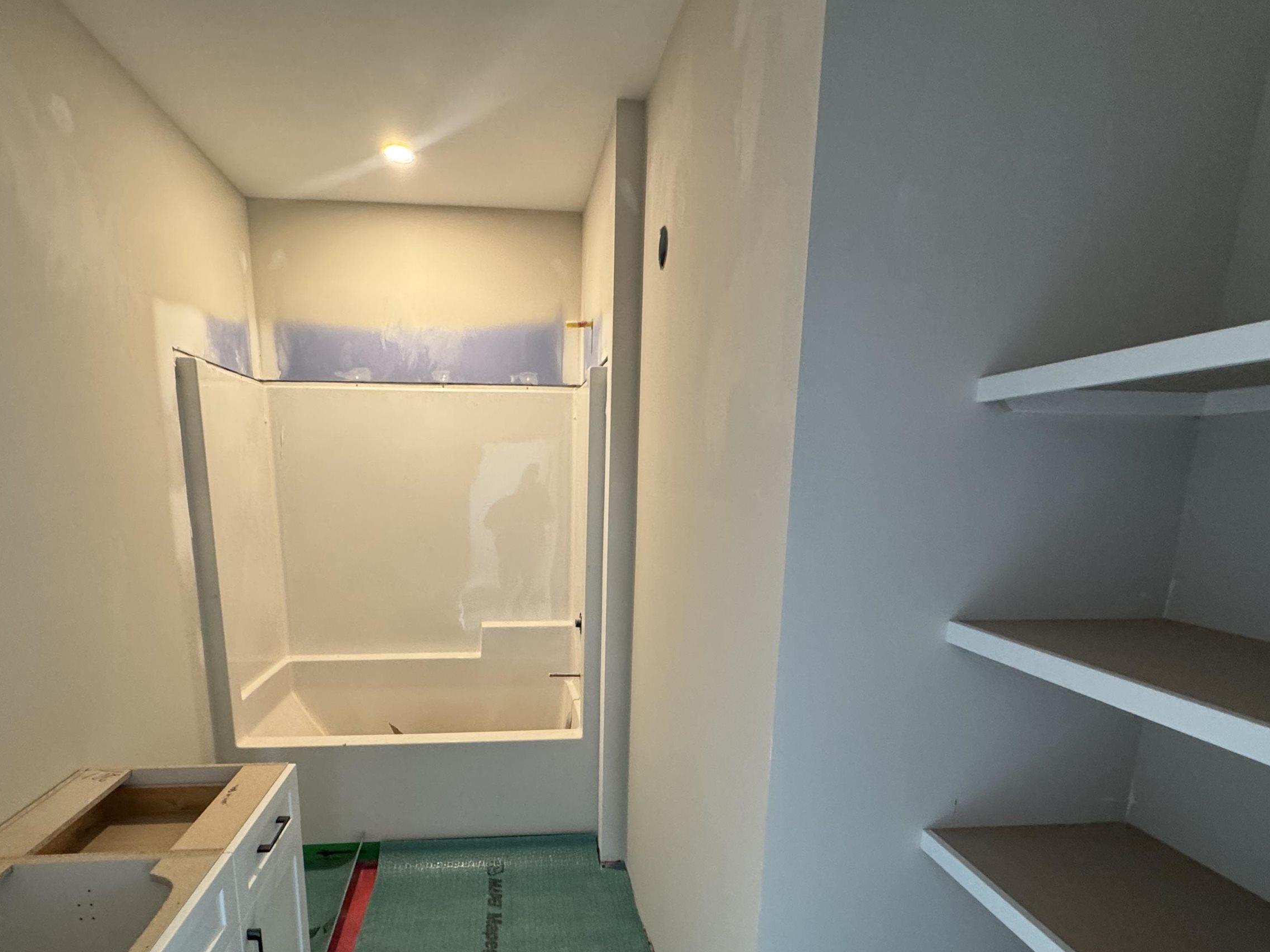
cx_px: 573
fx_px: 697
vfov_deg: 67.0
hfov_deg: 84.4
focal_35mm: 19
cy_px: 625
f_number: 2.2
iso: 320
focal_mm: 2.22
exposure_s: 1/60
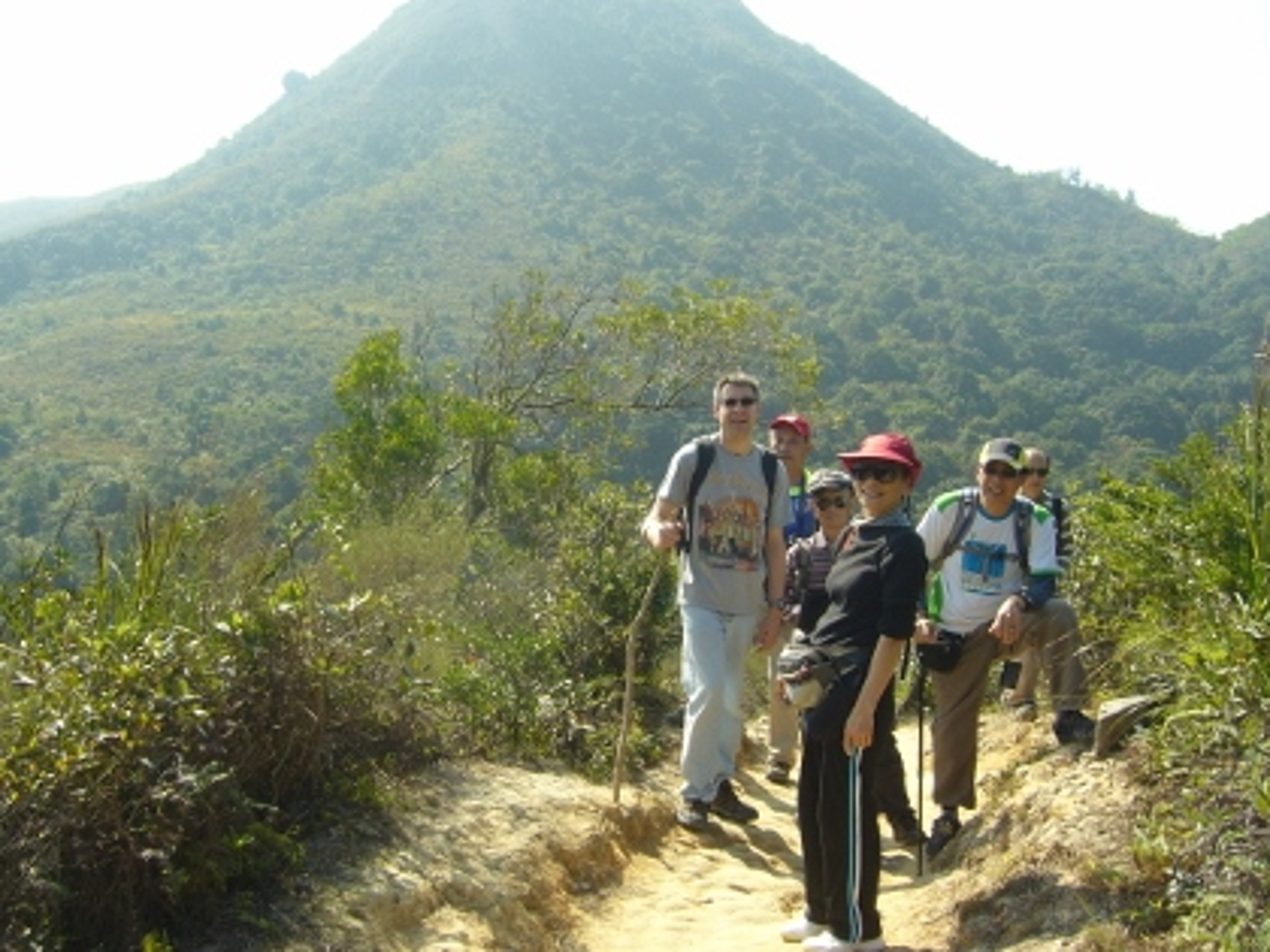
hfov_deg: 46.7
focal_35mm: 40
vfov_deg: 36.0
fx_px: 1468
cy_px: 456
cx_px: 575
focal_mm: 5.8
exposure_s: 1/160
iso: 80
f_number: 5.6
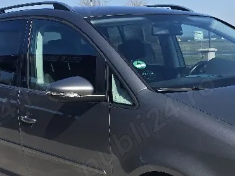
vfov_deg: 23.4
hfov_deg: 30.4
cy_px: 132
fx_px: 421
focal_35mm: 62
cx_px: 189
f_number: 1.7
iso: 12
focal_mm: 6.3
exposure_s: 1/769
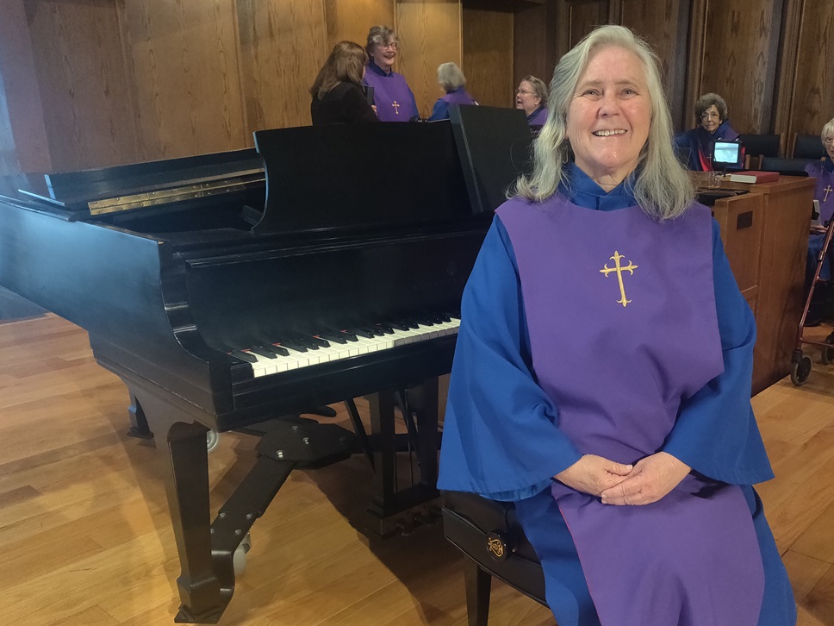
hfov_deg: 57.8
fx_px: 747
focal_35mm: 31
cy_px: 371
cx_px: 510
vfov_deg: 45.2
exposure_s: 1/20
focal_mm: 4.25
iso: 800
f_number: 1.7
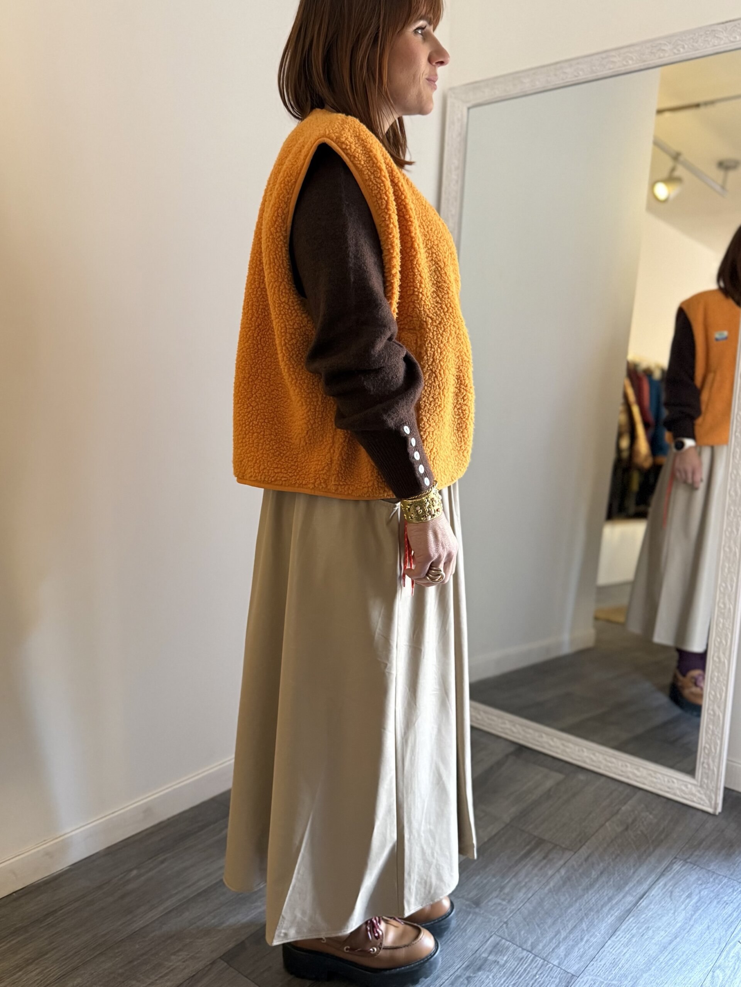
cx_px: 370
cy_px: 494
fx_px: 685
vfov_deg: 71.6
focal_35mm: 24
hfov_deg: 56.8
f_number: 1.78
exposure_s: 1/49
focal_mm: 6.76
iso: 400
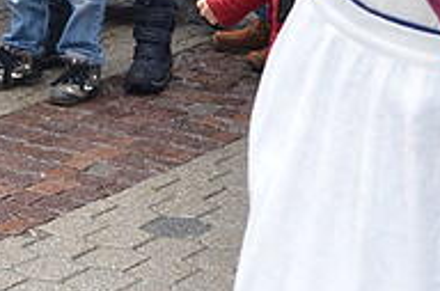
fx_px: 2146
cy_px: -365
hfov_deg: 11.5
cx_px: 510
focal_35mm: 176
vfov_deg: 7.3
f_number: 2.8
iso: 200
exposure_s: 1/125
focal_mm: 24
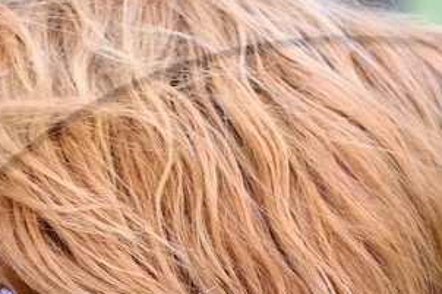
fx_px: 9412
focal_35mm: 767
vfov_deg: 1.8
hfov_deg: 2.7
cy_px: 576
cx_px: 353
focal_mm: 145
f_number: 4
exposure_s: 1/250
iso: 400
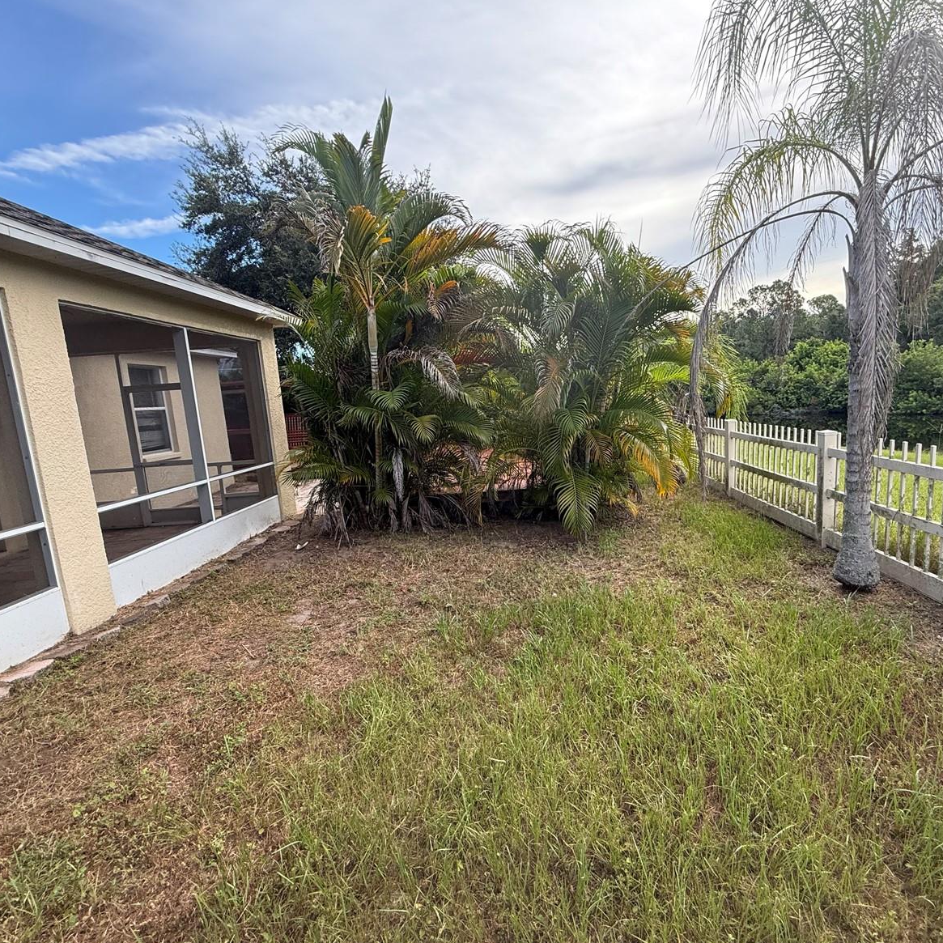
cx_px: 534
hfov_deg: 83.5
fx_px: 524
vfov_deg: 84.0
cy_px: 469
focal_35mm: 17
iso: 64
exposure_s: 1/284
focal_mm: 2.22
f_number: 2.2
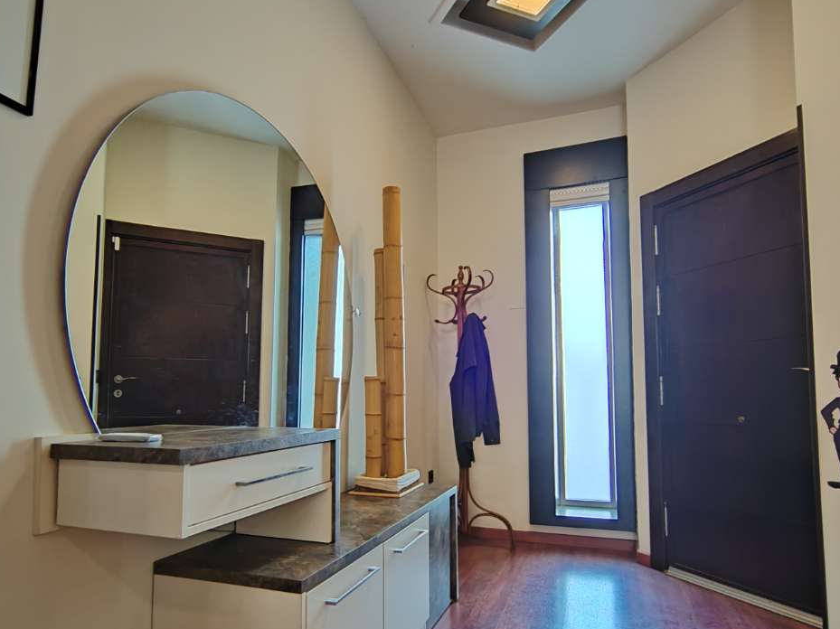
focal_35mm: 21
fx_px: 509
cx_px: 409
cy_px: 370
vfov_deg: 63.0
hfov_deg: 79.0
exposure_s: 1/25
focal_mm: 2.16
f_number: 2.2
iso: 1000
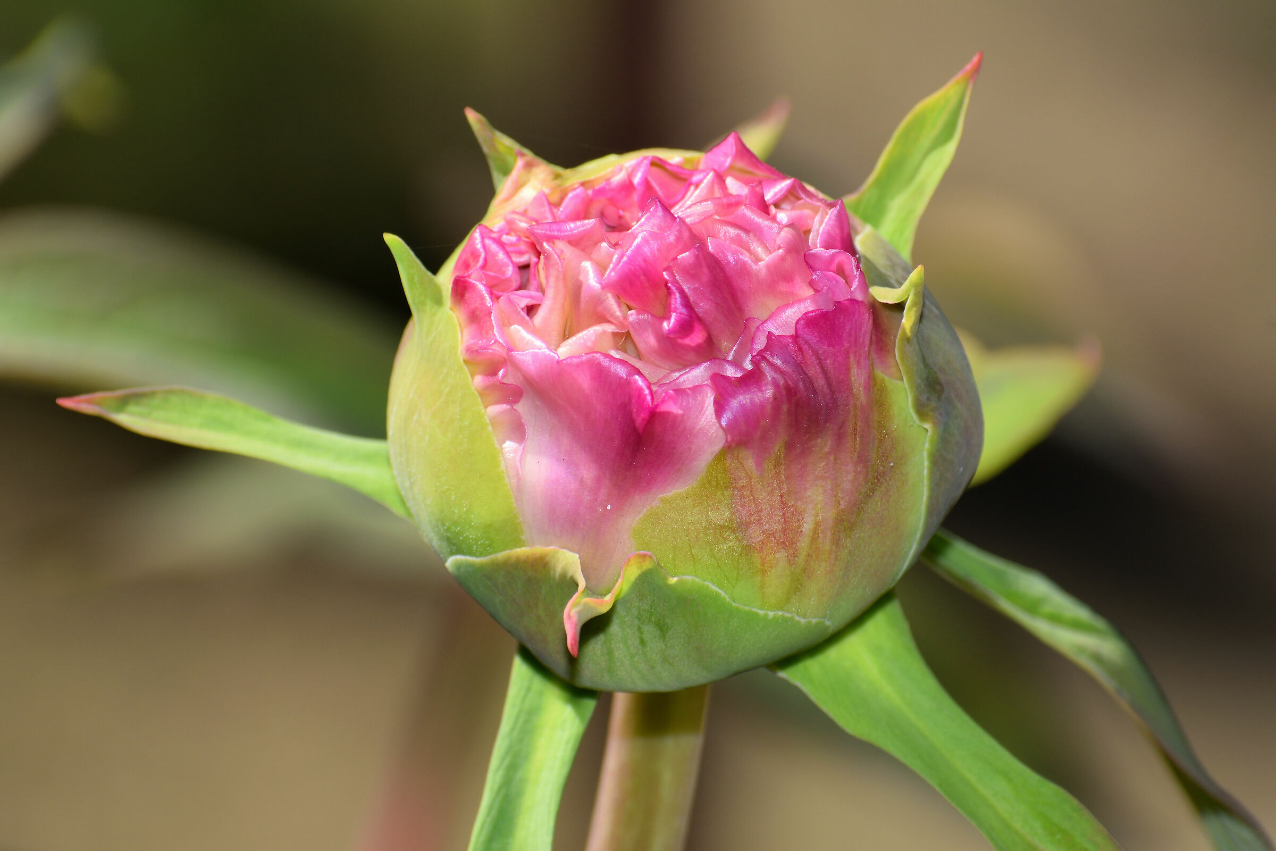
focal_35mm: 630
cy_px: 426
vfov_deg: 2.2
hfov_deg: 3.3
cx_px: 638
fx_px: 22328
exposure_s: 1/200
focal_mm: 420
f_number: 13
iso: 100
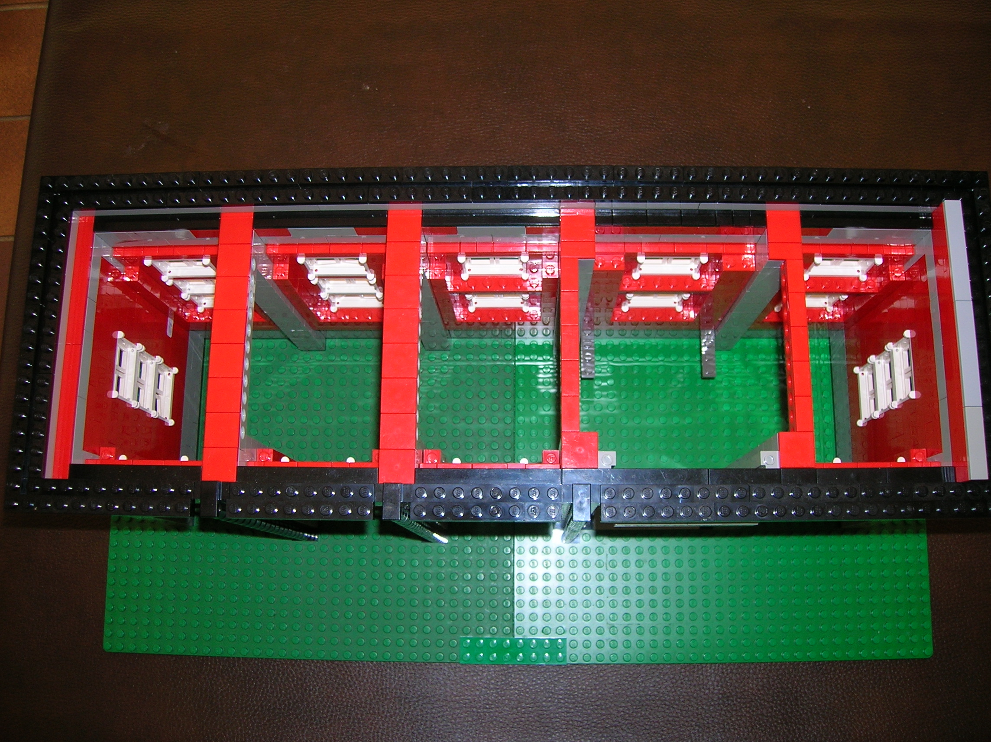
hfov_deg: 54.0
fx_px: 973
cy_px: 371
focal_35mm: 34
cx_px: 496
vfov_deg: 41.7
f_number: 2.9
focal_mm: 5.7
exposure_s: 1/60.1
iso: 50
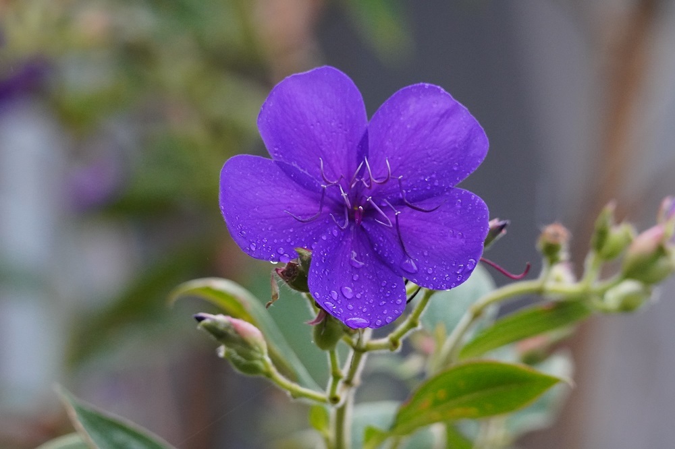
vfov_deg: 4.2
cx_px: 338
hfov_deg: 6.3
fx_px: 6157
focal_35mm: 328
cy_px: 224
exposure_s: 1/400
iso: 3200
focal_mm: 219
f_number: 5.6
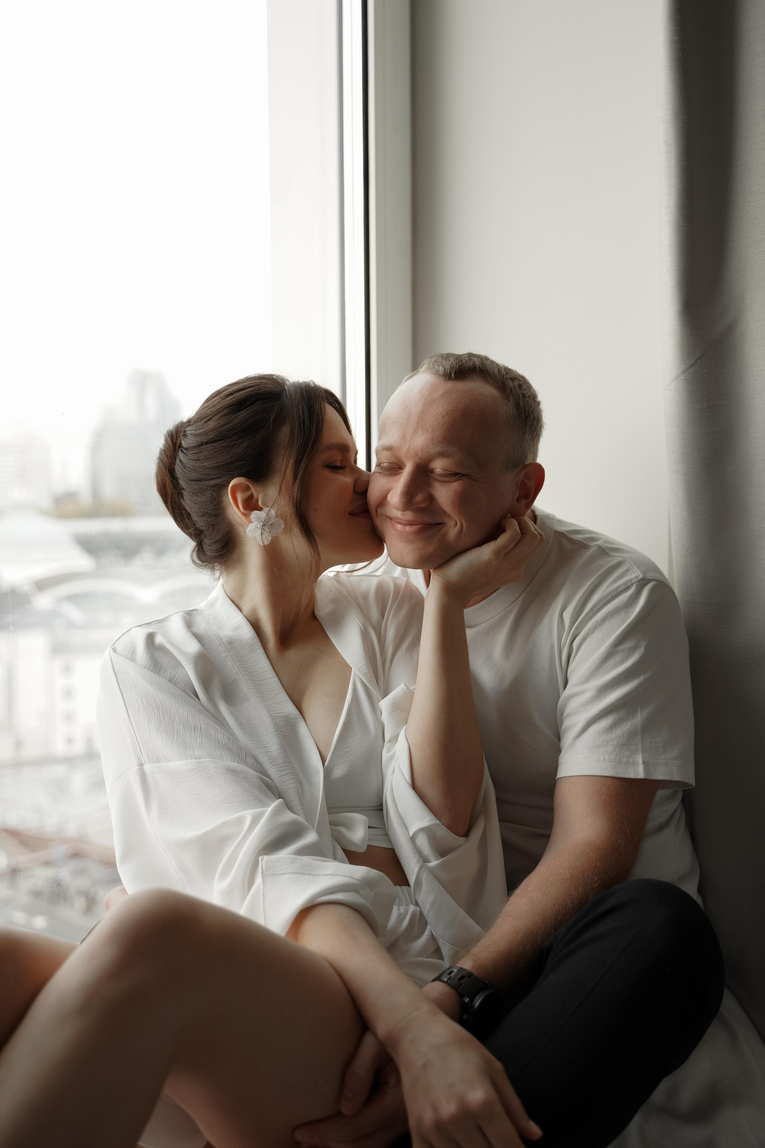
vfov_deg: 47.4
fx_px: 1307
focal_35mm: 41
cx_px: 382
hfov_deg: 32.6
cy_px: 574
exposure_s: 1/400
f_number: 2.8
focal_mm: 41
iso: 640
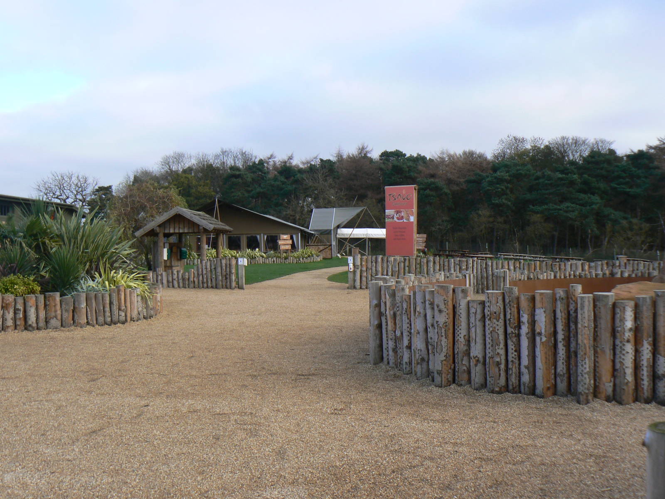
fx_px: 692
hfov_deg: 51.4
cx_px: 332
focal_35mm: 36
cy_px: 250
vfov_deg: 39.7
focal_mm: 6
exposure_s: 1/125
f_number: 5.6
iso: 80
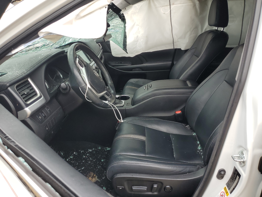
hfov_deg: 67.3
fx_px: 197
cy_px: 98
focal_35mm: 26
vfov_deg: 53.1
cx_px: 131
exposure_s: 1/323
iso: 50
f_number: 1.5
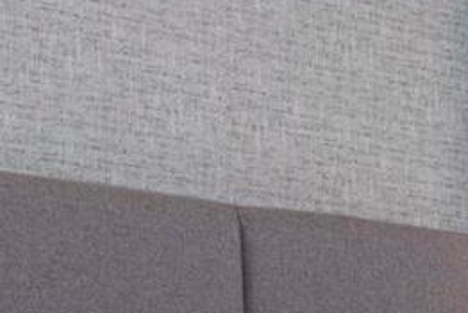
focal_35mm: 177
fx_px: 2302
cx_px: 972
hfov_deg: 10.5
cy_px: 449
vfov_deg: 7.6
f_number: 16
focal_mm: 29
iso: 800
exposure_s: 1/13
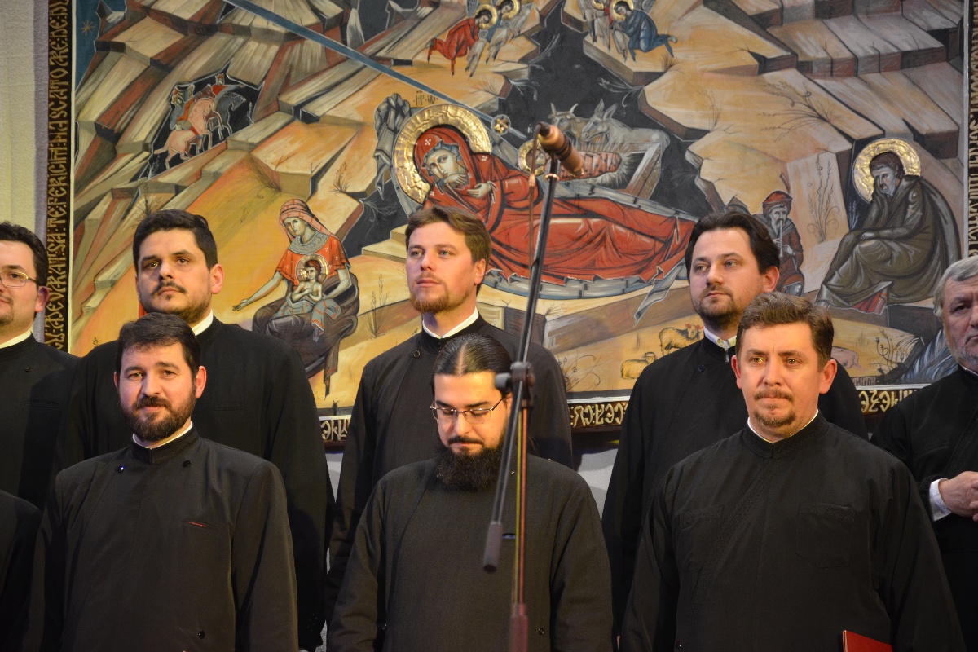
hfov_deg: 13.0
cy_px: 326
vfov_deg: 8.7
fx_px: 4278
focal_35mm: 158
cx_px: 489
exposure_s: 1/50
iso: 800
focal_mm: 105
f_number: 5.6
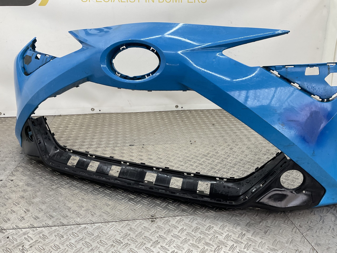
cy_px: 126
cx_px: 168
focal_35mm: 29
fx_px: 282
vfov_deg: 48.2
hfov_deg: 61.7
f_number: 1.8
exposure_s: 1/100
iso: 25
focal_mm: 3
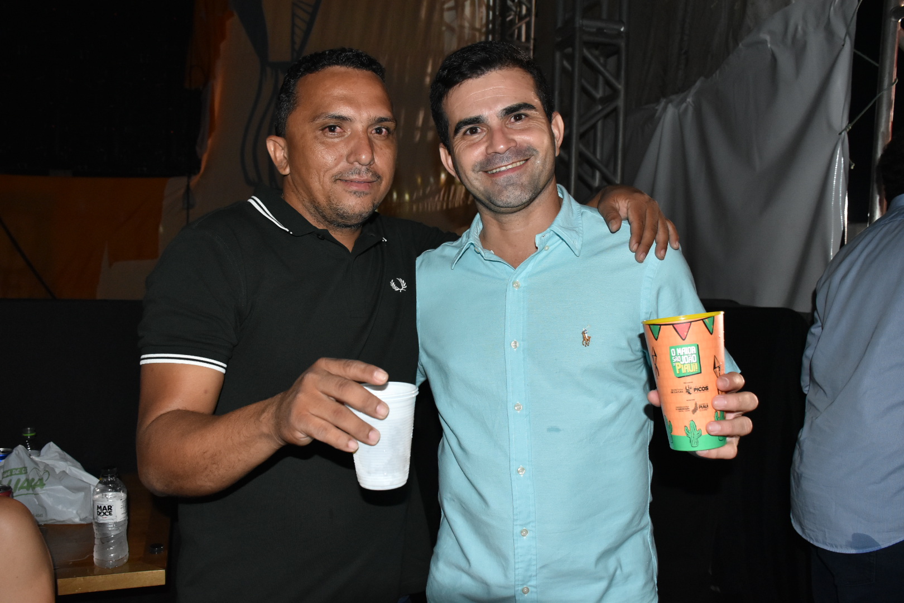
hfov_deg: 61.9
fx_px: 753
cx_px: 452
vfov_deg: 43.6
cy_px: 302
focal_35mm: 30
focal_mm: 20
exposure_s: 1/100
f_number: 5.6
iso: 1600
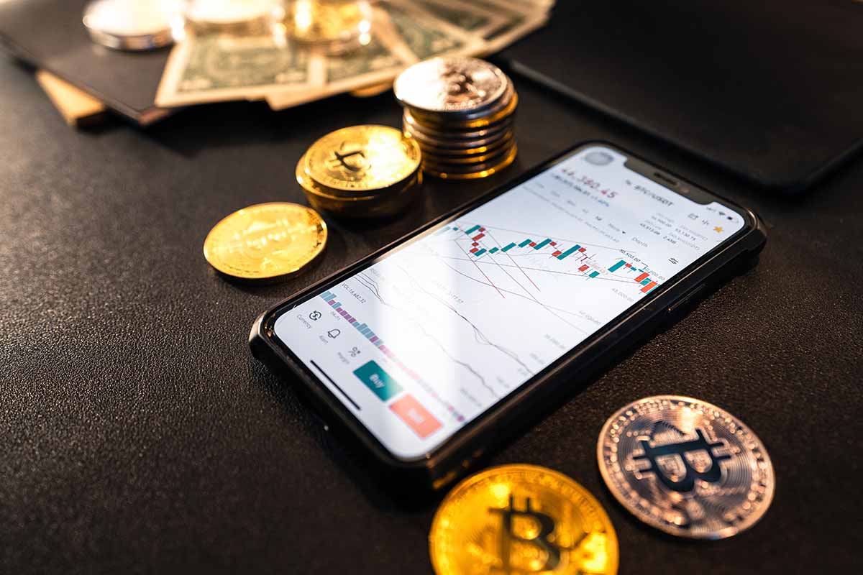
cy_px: 288
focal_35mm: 35
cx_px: 432
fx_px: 839
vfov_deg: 37.9
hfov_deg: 54.4
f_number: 4
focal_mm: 35
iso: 640
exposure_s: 1/100
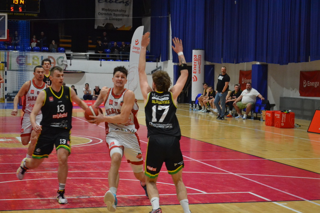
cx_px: 160
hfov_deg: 24.6
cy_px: 106
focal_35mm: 82
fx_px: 733
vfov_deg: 16.6
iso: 3200
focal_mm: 55
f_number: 5.6
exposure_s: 1/160
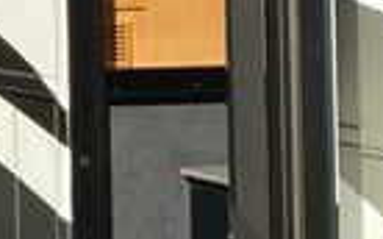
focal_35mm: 204
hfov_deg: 9.5
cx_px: -419
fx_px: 2128
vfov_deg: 6.2
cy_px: -295
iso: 32
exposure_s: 1/1629
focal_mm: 4.25
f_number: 1.8
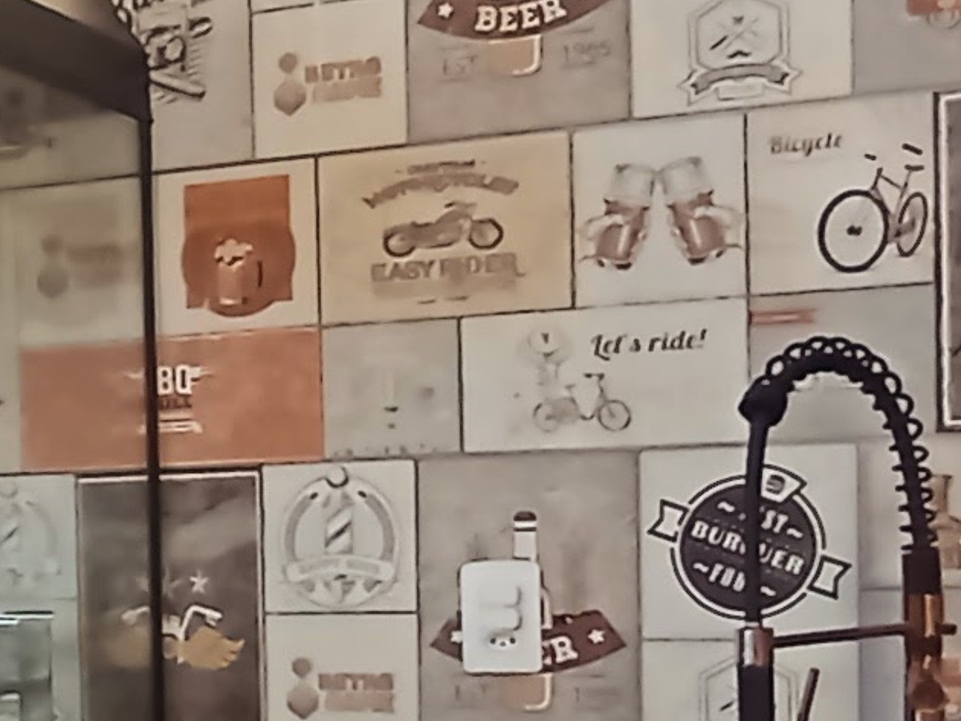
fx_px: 2305
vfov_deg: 17.5
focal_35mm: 83
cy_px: 637
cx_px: -267
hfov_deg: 21.4
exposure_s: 1/60
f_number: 2.2
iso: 203
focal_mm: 1.65
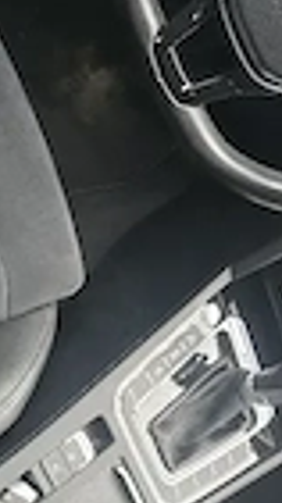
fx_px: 947
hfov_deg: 16.9
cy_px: 392
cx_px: 89
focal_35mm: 71
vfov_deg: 29.2
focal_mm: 6.3
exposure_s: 1/120
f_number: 1.7
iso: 1000
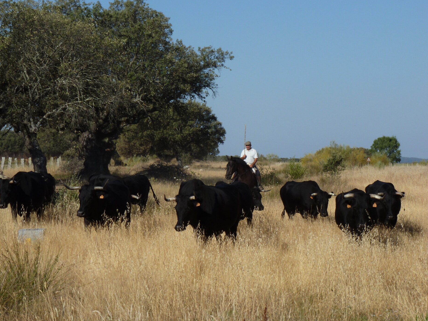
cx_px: 209
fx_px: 1335
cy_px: 156
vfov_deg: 13.7
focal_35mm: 108
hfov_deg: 18.2
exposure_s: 1/500
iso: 100
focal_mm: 18.7
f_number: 5.6
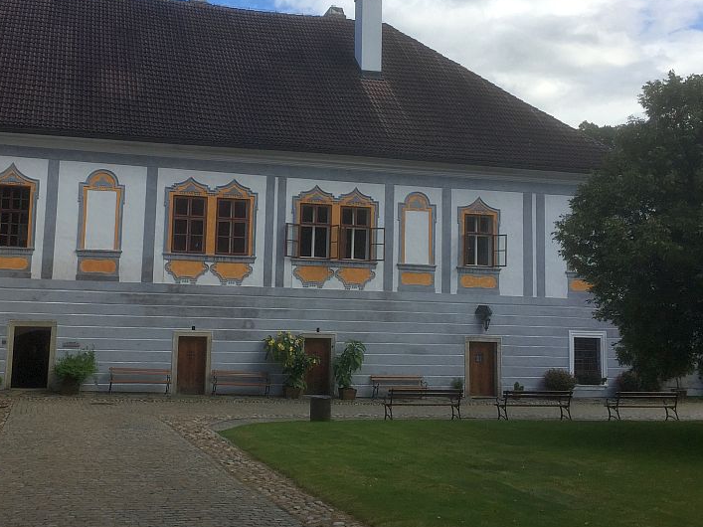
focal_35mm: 42
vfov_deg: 34.3
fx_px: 853
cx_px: 290
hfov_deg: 44.6
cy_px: 224
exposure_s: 1/1364
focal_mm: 4.15
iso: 32
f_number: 2.2
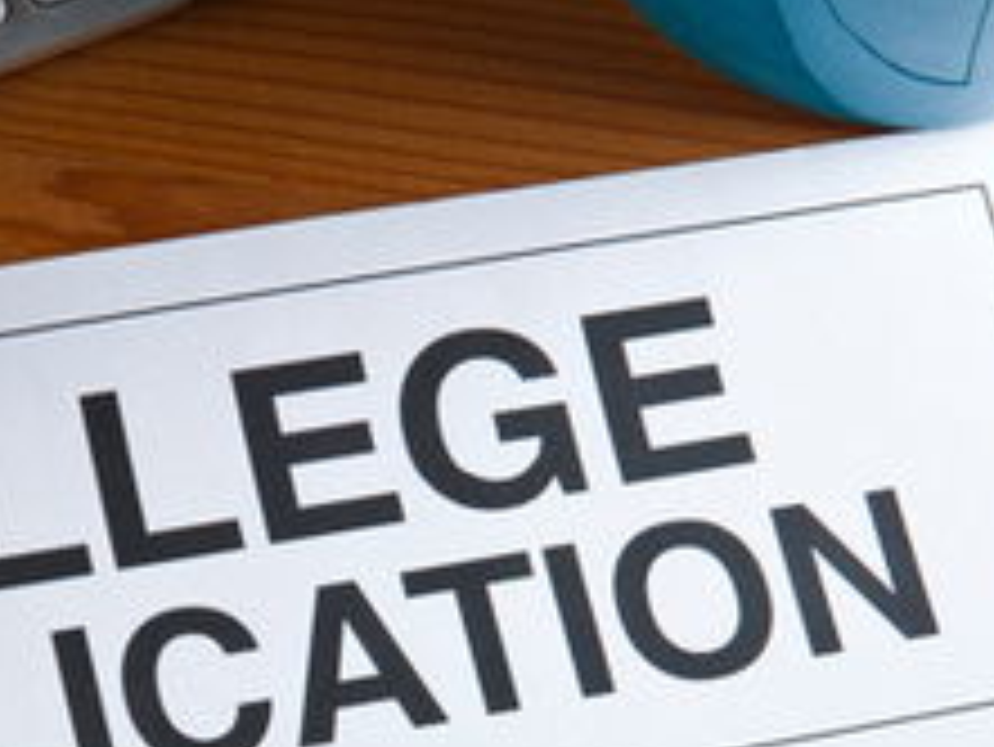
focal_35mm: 171
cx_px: 115
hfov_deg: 11.5
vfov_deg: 8.6
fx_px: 4913
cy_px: 756
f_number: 16
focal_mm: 62
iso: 400
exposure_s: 1/250
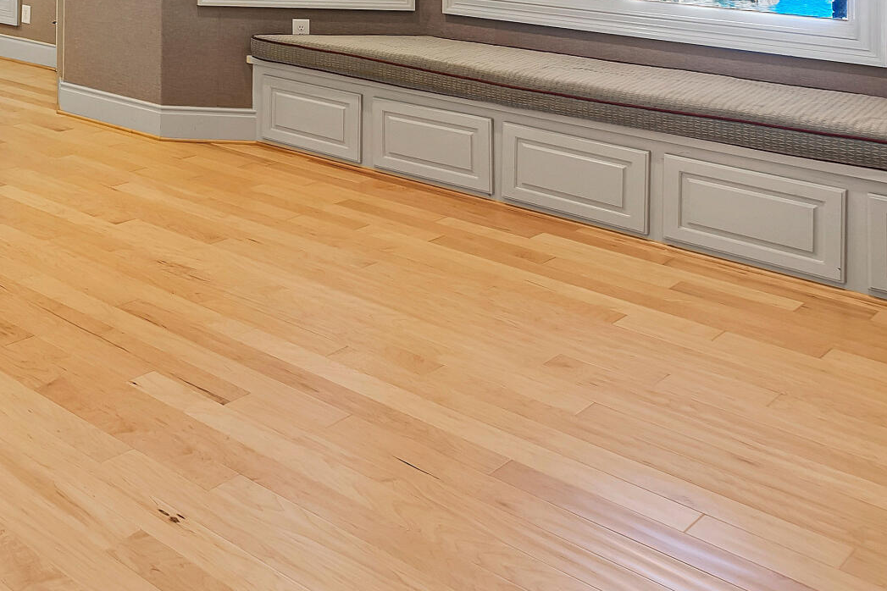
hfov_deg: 37.6
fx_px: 1059
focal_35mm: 43
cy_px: -161
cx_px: -98
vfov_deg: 26.7
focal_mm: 10
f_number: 8
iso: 100
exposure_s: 1.6
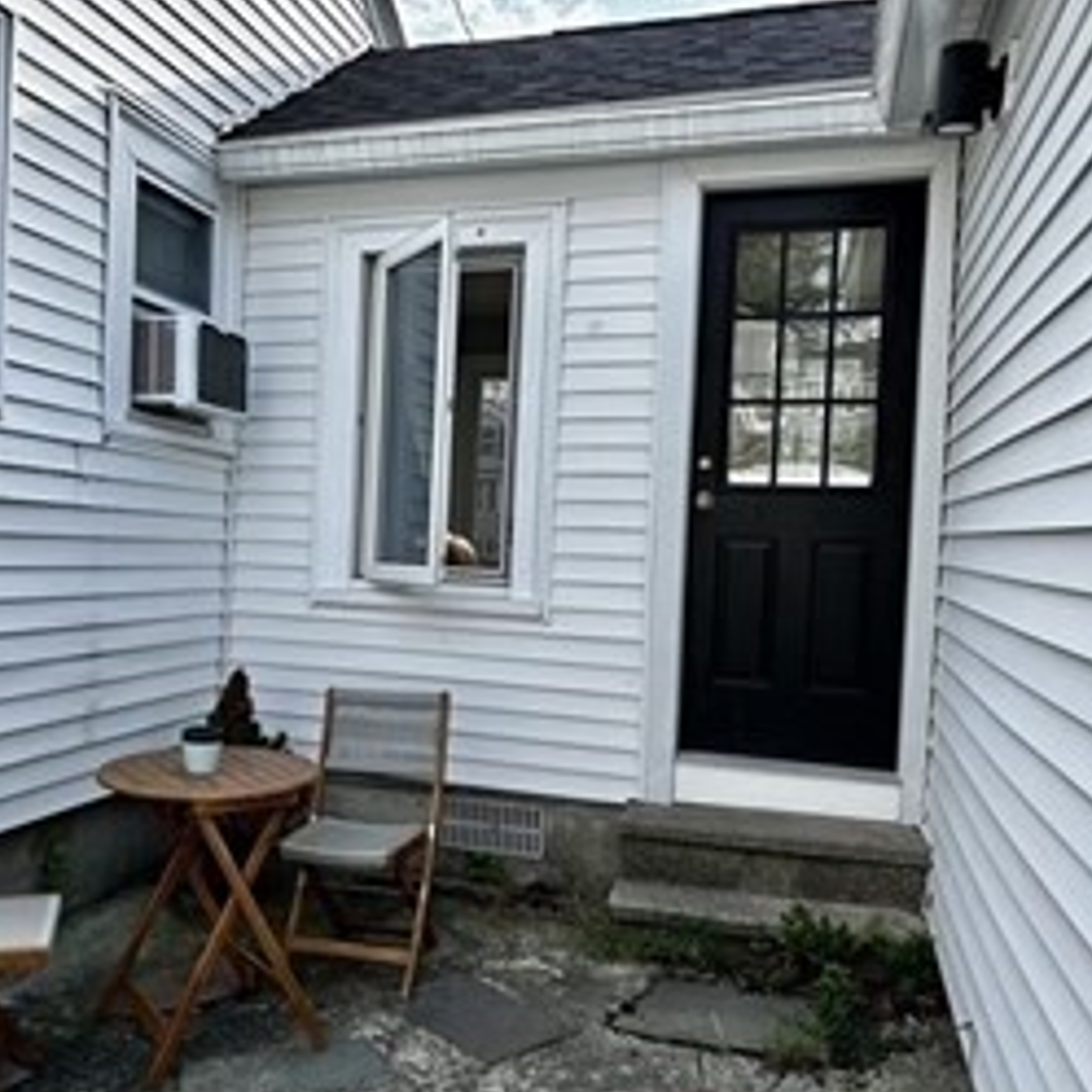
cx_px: 386
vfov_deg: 51.1
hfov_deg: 50.4
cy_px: 557
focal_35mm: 32
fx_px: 1142
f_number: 1.5
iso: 50
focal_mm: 5.7
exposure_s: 1/1089
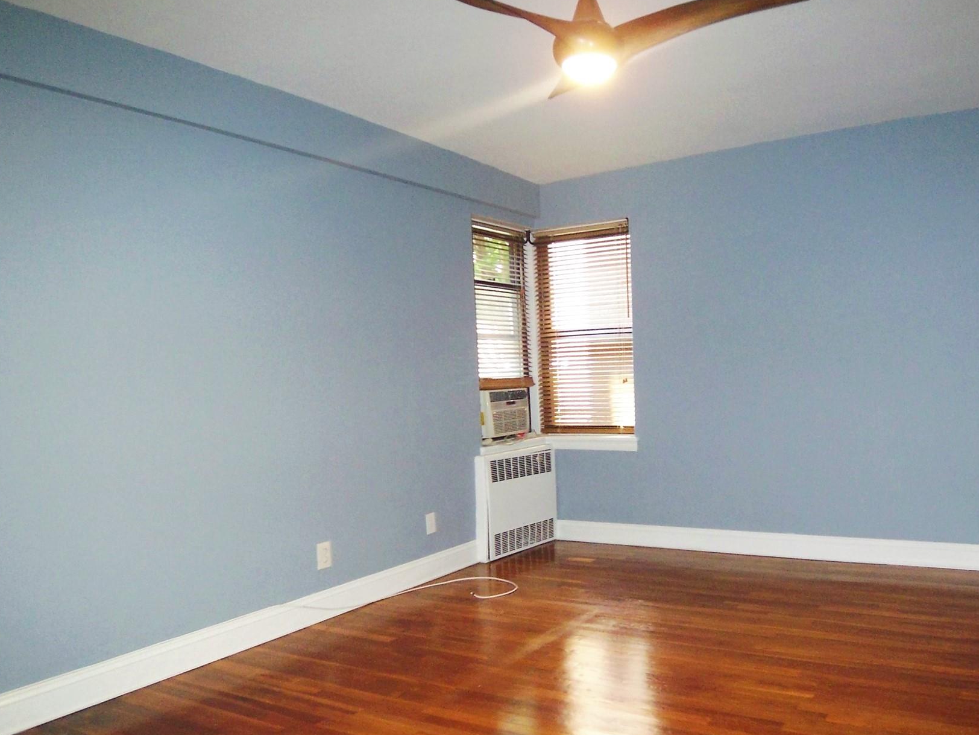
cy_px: 416
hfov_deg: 61.1
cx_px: 590
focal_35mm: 29
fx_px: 820
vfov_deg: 48.1
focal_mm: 3.8
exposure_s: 1/30
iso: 200
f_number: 2.8
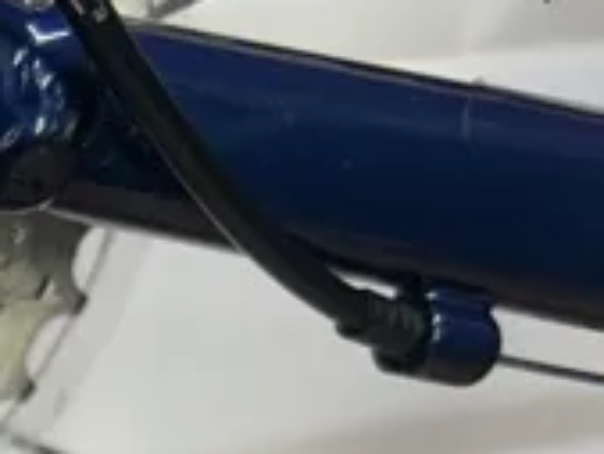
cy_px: 786
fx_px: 2148
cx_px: -490
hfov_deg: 14.1
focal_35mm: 123
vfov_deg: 11.3
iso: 80
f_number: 1.5
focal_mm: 5.7
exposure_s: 1/100
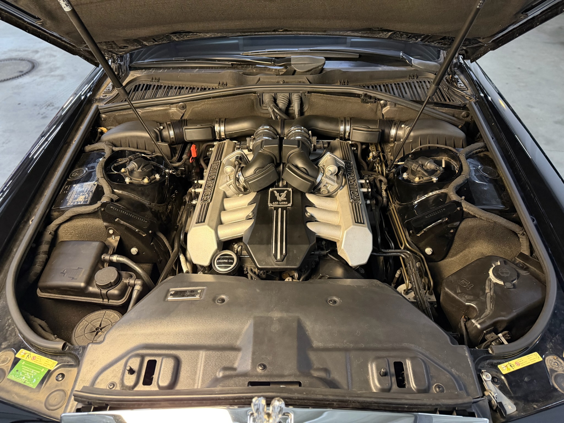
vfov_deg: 56.8
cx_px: 282
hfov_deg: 71.6
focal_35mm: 24
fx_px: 391
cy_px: 212
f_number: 1.78
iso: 800
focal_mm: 6.76
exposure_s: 1/33
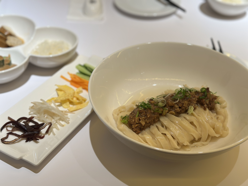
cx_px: 124
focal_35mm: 48
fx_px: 344
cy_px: 93
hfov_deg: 39.7
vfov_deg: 30.3
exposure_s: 1/120
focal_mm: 6.86
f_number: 1.78
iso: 100
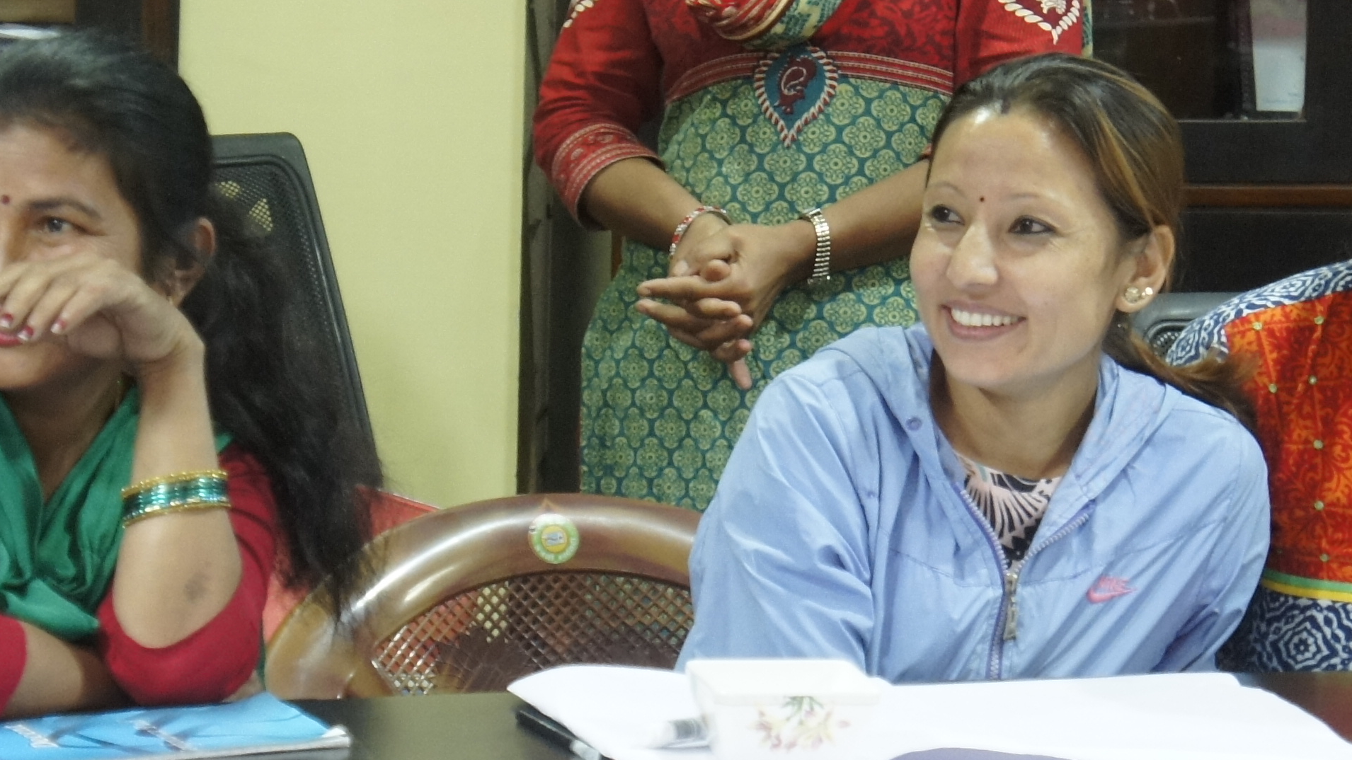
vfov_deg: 8.2
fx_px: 5279
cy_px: 299
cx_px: 933
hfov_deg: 14.6
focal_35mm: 147
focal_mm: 39
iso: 1600
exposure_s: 1/13
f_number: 4.5
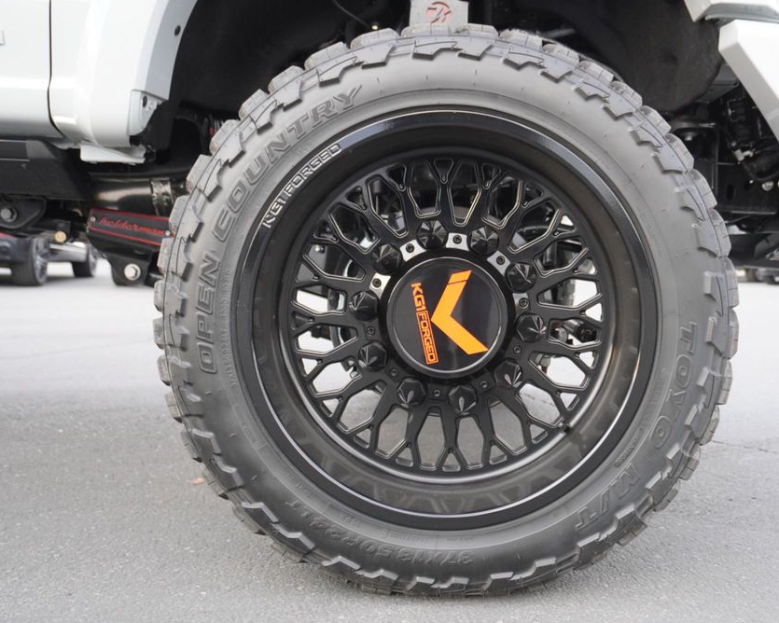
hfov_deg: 47.7
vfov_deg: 39.2
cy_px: 312
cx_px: 460
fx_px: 876
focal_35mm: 38
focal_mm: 22
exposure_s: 1/160
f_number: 4
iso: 1000
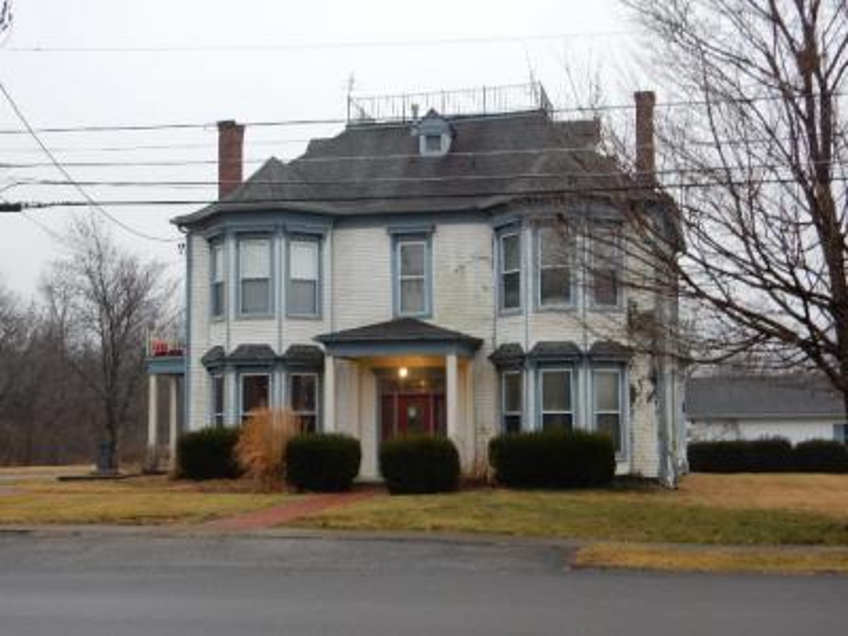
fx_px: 1249
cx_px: 424
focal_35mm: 51
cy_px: 318
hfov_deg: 37.5
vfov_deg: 28.6
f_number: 4.5
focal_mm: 9
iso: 320
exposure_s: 1/30
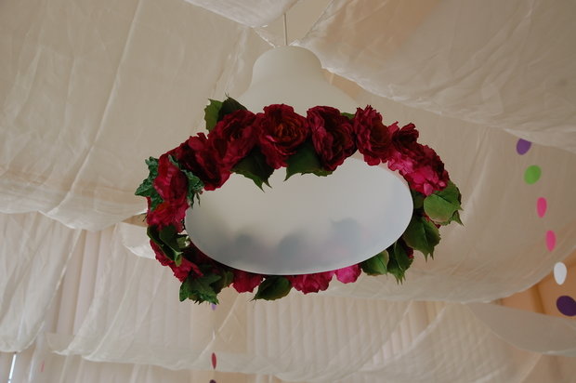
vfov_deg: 28.9
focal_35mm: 46
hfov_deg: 42.4
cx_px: 288
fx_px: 743
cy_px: 192
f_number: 6.3
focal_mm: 31
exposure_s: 1/160
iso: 200
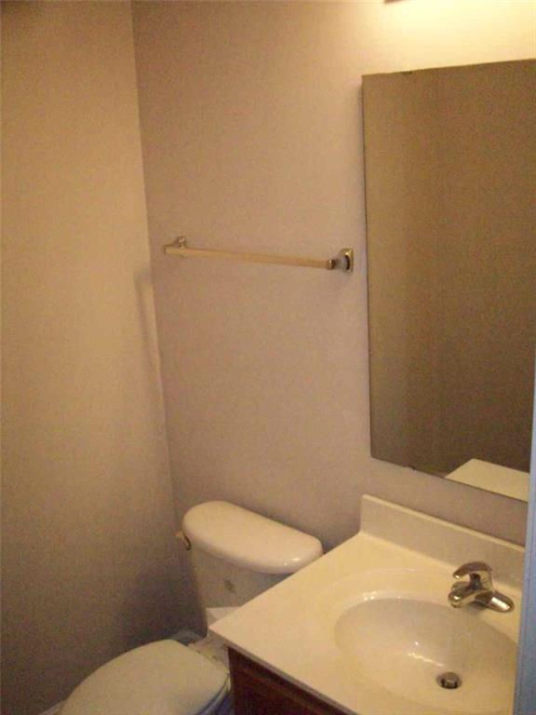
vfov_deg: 50.1
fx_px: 764
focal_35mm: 37
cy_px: 358
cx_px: 268
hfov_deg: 38.7
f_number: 2.8
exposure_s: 1/128
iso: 800
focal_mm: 6.2
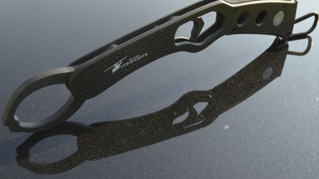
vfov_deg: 29.0
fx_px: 347
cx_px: 159
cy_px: 81
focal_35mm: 41
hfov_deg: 49.4
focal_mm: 26
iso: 800
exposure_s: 1/250
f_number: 11
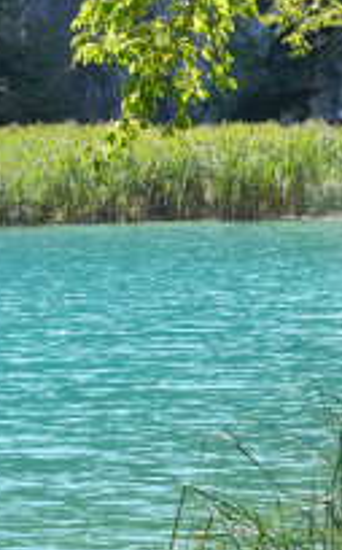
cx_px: 350
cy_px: 216
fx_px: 2401
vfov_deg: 13.0
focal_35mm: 161
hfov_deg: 8.1
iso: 200
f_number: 9
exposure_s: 1/160
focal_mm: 35
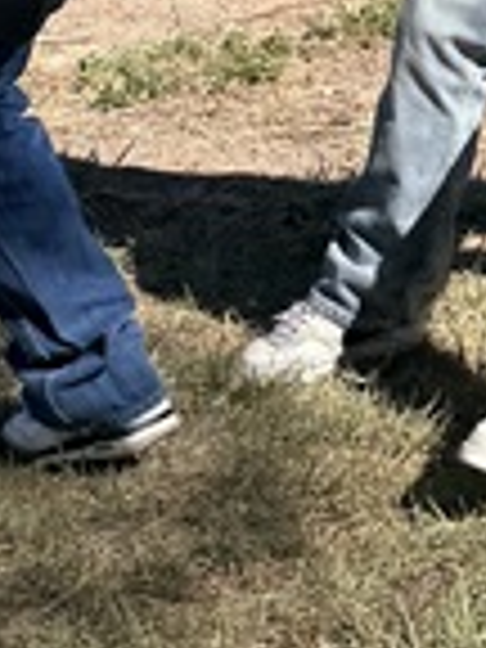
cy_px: -261
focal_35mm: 171
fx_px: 3201
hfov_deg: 8.2
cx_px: 1026
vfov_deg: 11.2
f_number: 1.78
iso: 80
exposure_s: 1/4167
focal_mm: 6.76
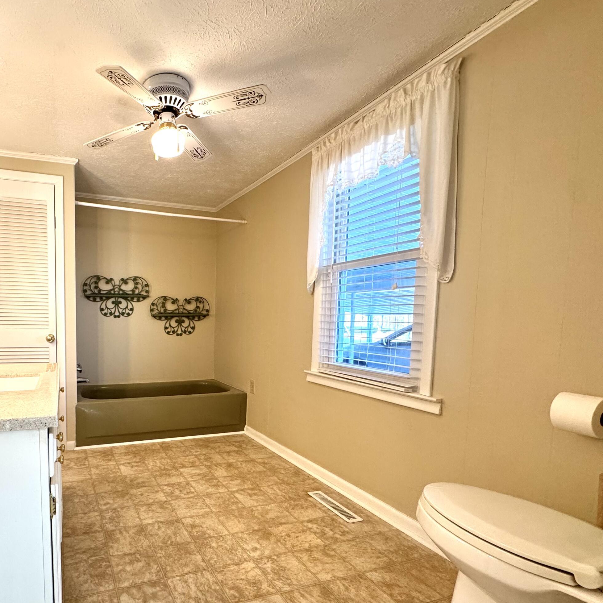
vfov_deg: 77.2
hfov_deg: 73.6
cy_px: 344
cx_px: 171
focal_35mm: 19
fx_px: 374
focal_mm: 2.22
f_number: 2.2
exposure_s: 1/120
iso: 250
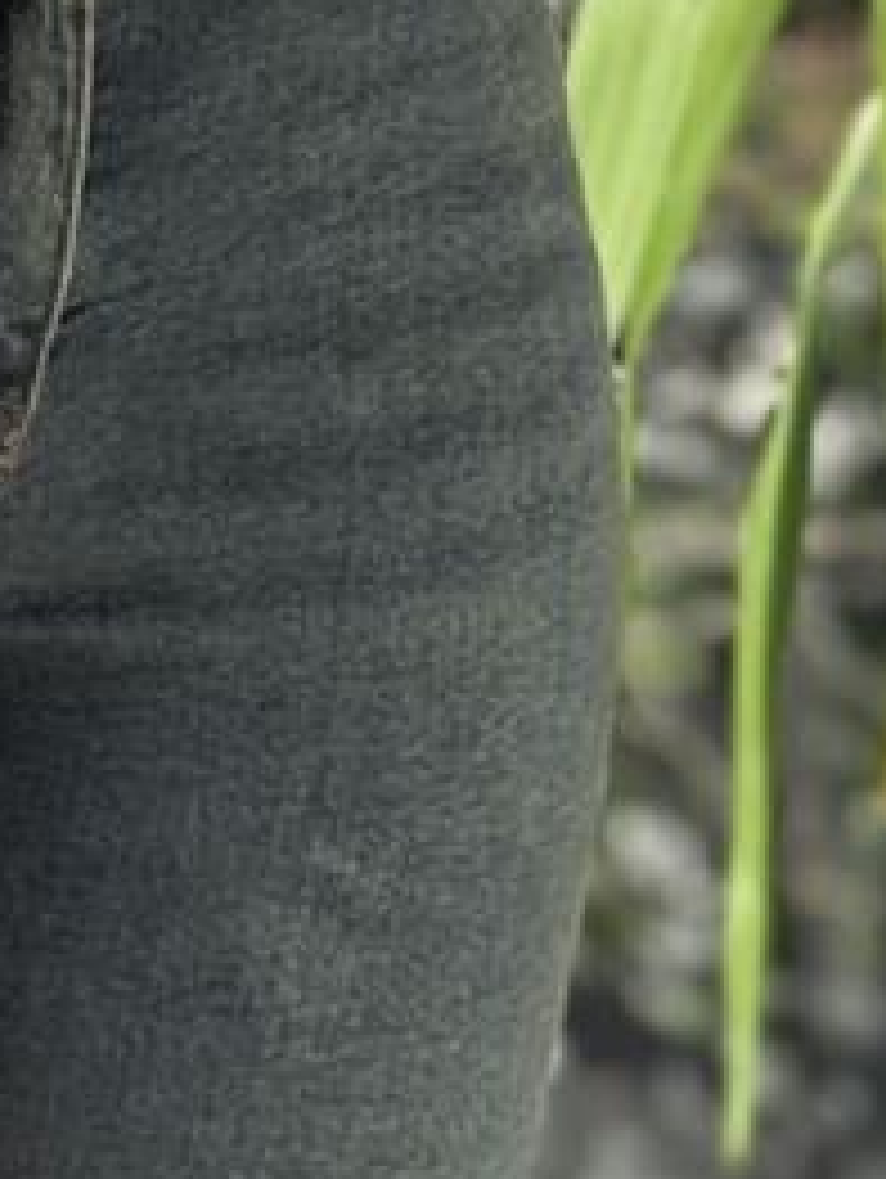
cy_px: -983
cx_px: -220
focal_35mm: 244
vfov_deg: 7.8
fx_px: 8313
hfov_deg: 6.1
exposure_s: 1/1456
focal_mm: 6.76
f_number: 1.78
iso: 80
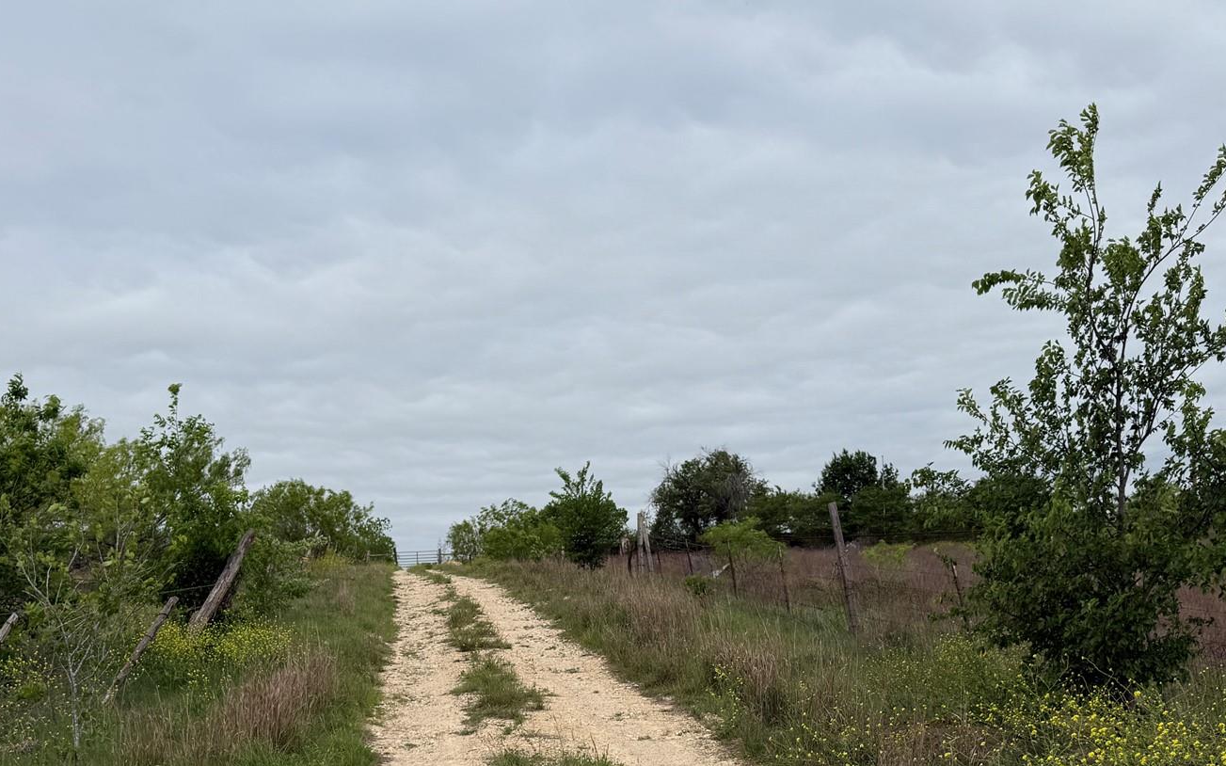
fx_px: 1336
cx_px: 535
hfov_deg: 49.2
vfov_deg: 31.3
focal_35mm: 40
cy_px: 587
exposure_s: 1/6173
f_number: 1.78
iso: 80
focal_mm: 6.76
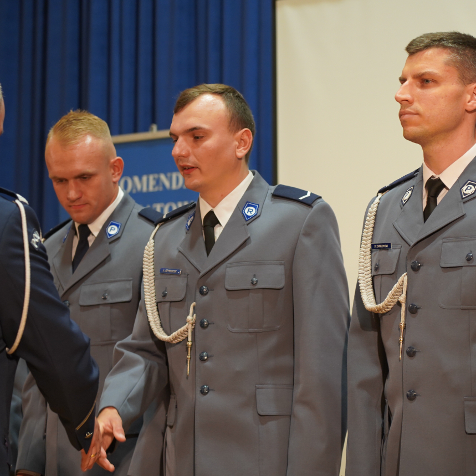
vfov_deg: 12.9
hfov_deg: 12.9
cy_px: 239
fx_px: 2100
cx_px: 302
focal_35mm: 135
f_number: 4
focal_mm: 105
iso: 1600
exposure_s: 1/160
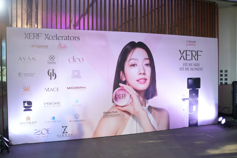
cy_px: 79
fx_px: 230
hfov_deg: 54.4
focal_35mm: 35
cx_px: 118
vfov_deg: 37.9
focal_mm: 35
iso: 250
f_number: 2
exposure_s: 1/200
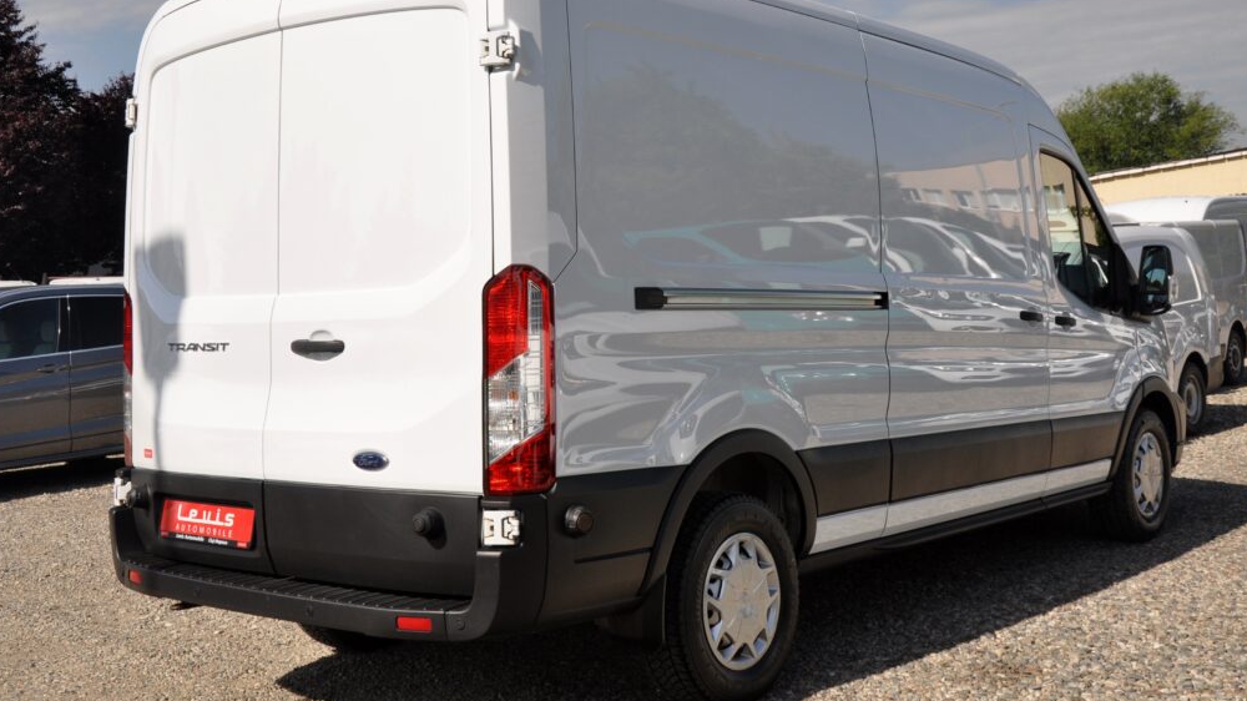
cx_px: 622
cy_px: 306
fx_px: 1488
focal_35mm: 45
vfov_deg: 26.5
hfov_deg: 45.5
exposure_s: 1/400
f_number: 10
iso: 500
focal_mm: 28
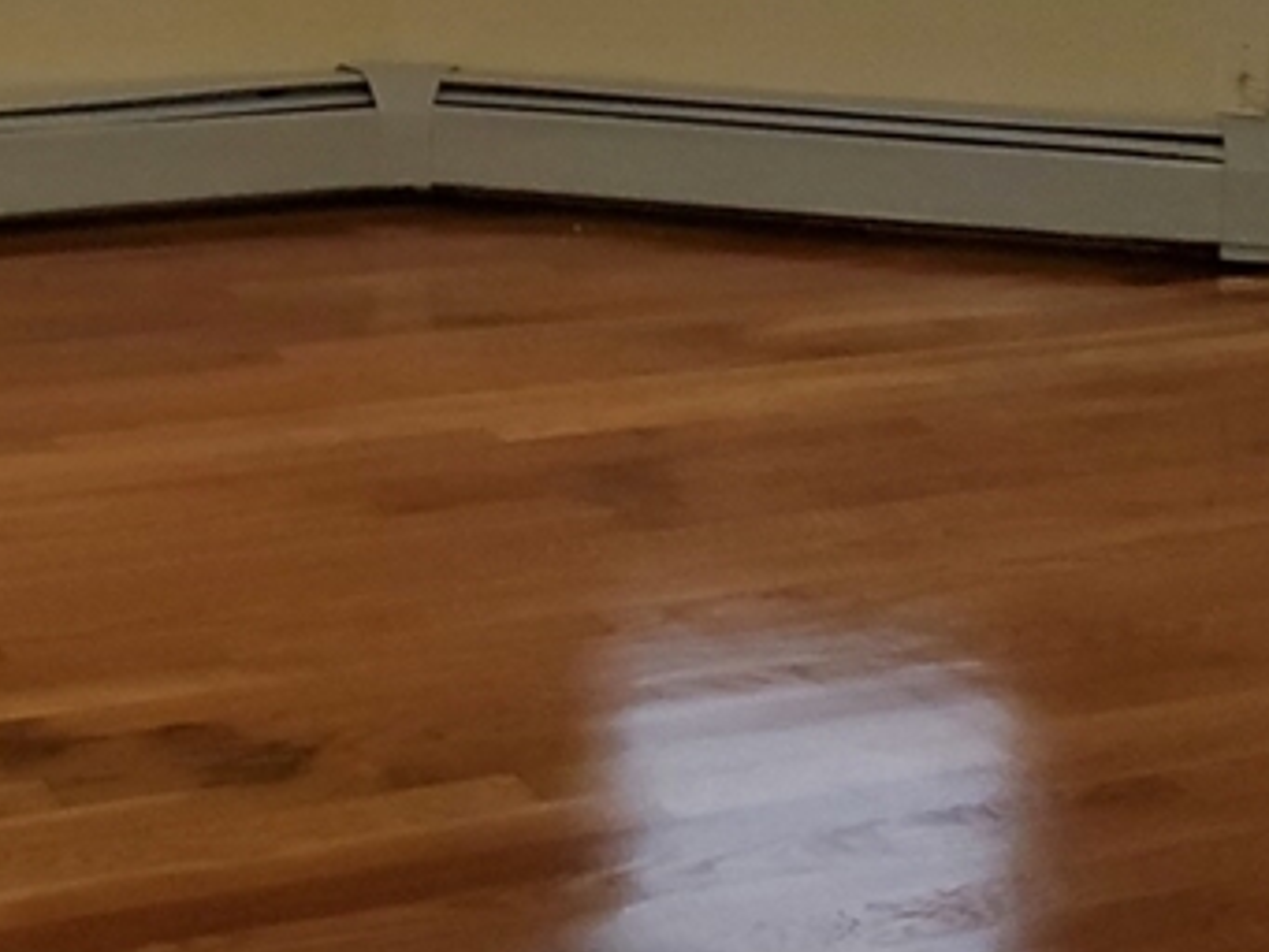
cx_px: 238
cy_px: -398
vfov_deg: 17.4
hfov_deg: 24.6
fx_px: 2860
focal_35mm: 78
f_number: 2.4
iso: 320
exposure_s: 1/59
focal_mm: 4.3
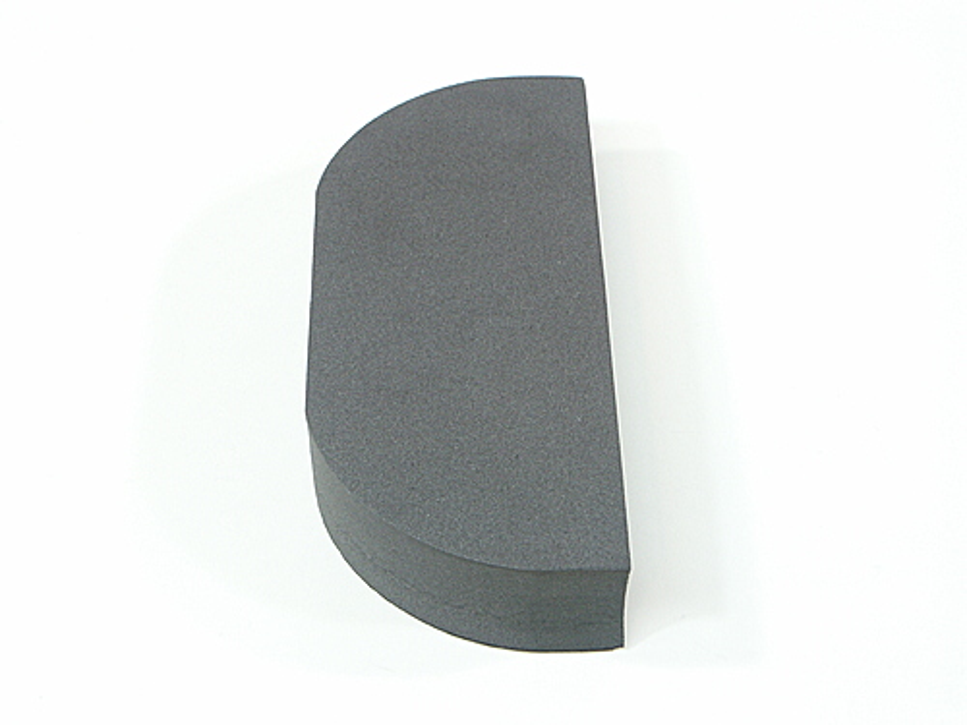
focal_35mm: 78
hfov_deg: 25.0
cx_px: 484
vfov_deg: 18.9
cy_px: 362
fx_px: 2179
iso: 100
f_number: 10
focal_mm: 19.45
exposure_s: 1/8
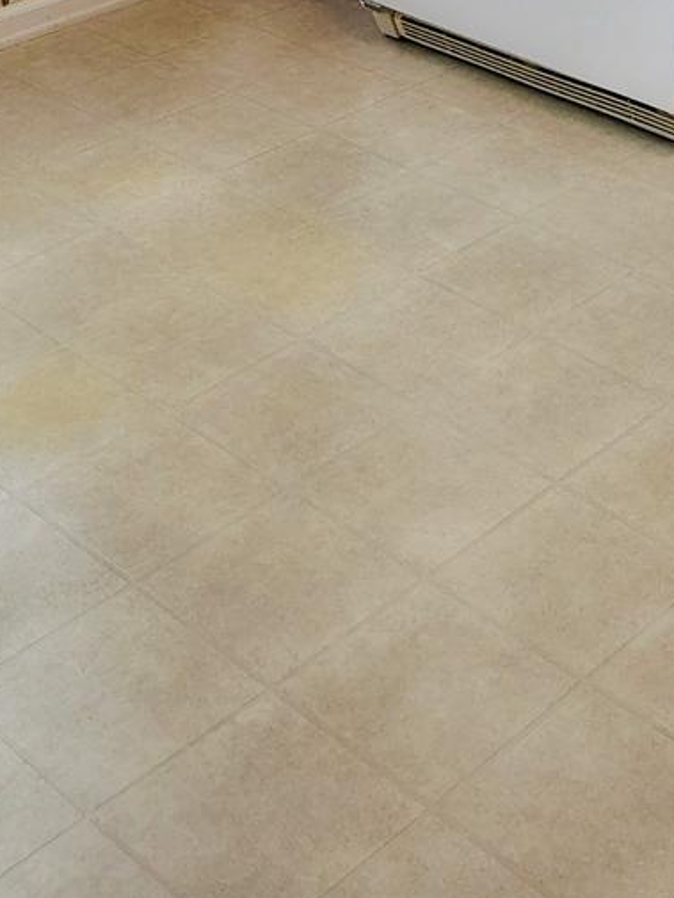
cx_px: 443
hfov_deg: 20.1
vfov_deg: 22.8
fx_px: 1894
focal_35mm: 73
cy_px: -359
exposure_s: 1/120
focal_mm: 5.56
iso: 755
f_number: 1.8
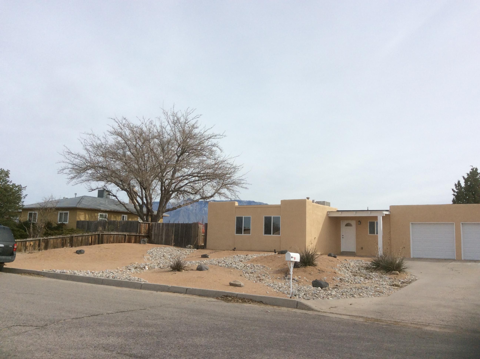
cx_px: 240
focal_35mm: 32
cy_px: 180
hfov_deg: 56.9
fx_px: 443
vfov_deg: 44.1
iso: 32
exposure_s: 1/2288
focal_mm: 3.3
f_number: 2.4
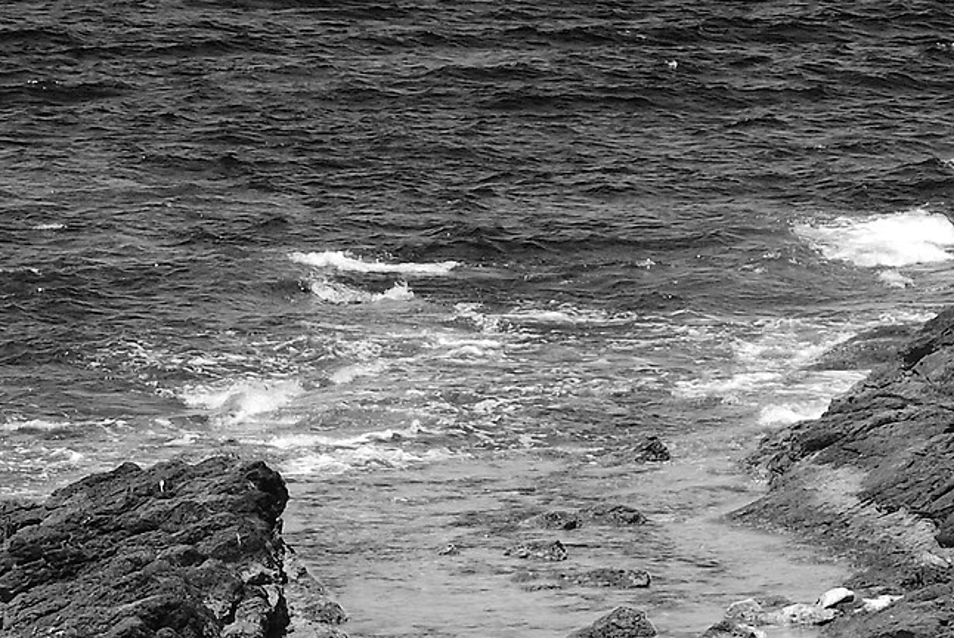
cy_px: -300
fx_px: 10344
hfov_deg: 5.2
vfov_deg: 3.5
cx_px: 1521
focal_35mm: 390
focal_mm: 70
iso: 140
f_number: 5.6
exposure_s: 1/500
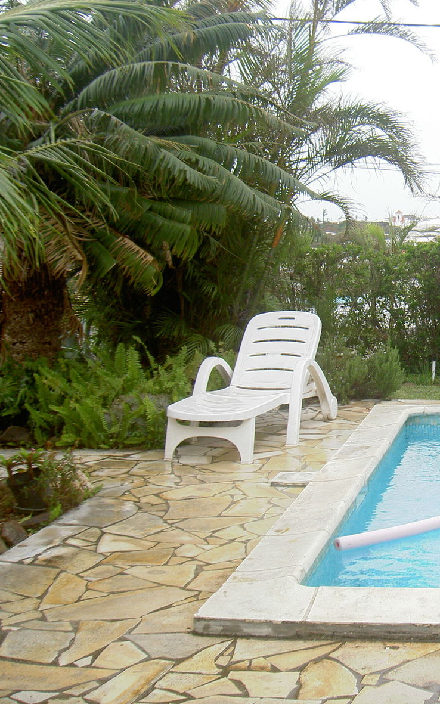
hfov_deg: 22.2
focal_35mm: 56
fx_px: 1075
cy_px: 348
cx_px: 442
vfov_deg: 36.3
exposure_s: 1/200
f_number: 2.8
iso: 100
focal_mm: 8
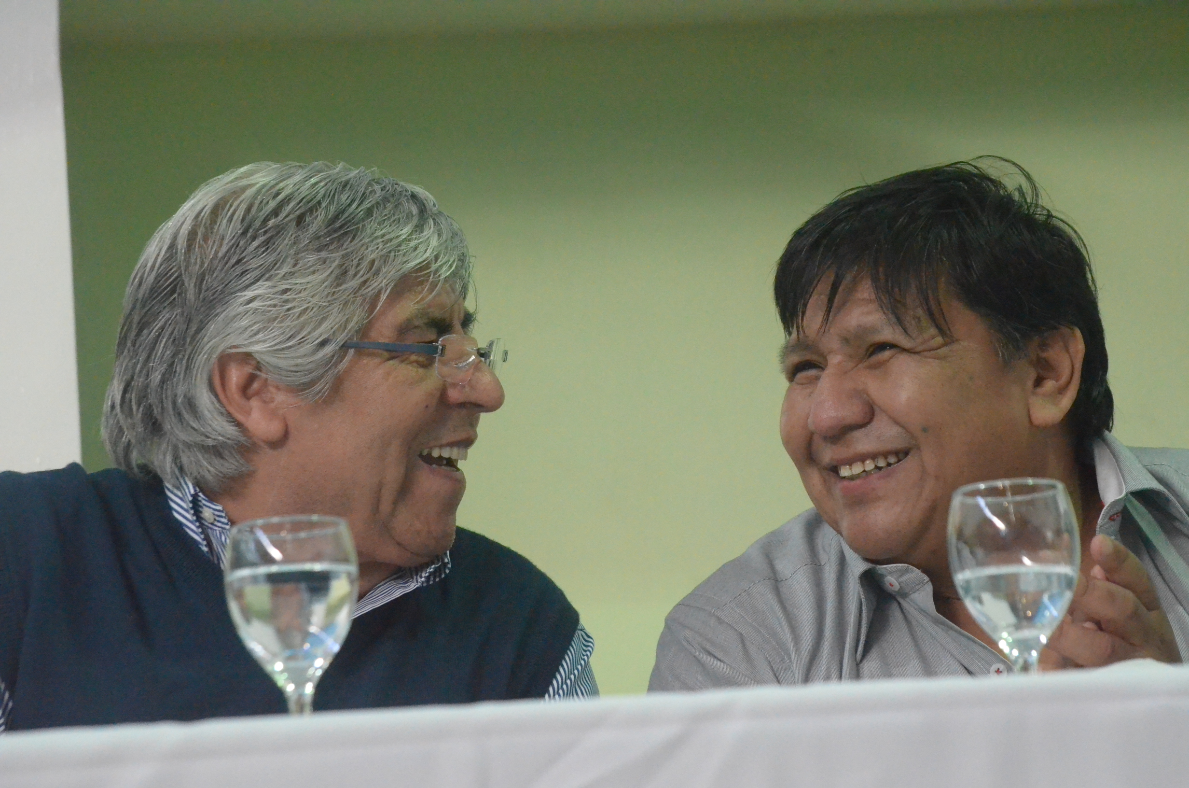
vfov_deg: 6.1
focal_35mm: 225
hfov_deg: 9.2
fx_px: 7416
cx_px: 594
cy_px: 394
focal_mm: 150
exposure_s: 1/800
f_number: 7.1
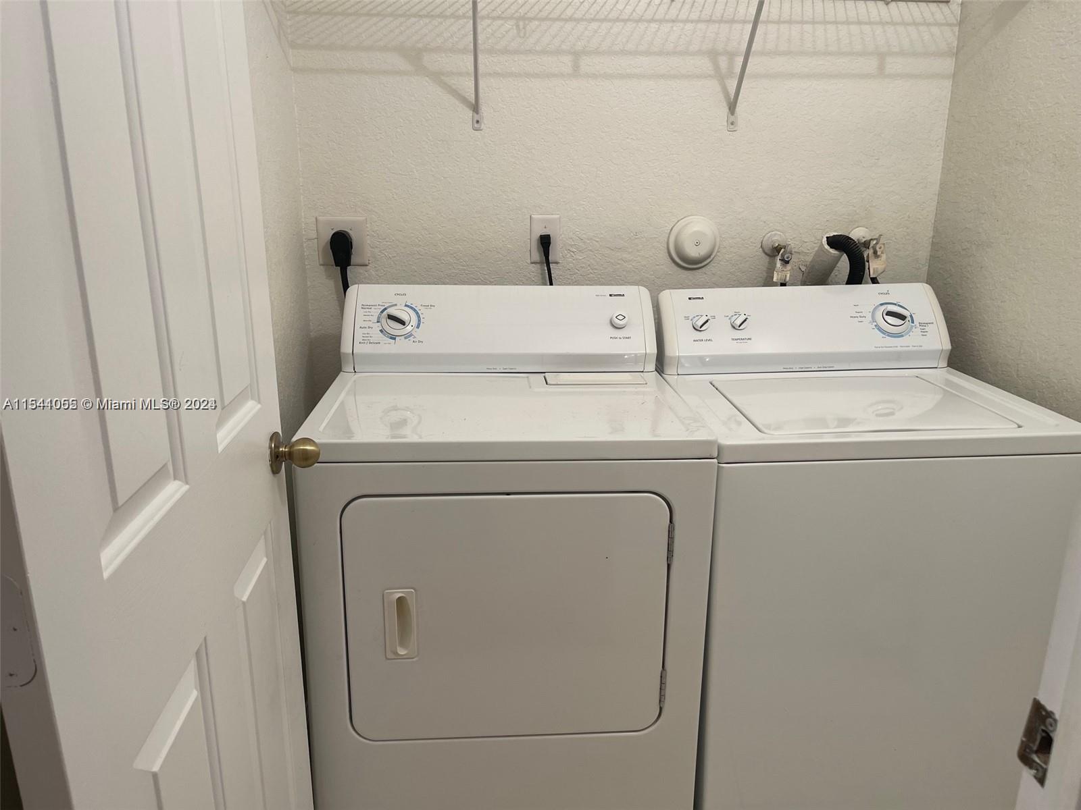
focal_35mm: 26
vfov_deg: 53.1
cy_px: 405
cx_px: 540
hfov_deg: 67.3
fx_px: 812
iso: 64
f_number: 1.6
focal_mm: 5.1
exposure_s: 1/60
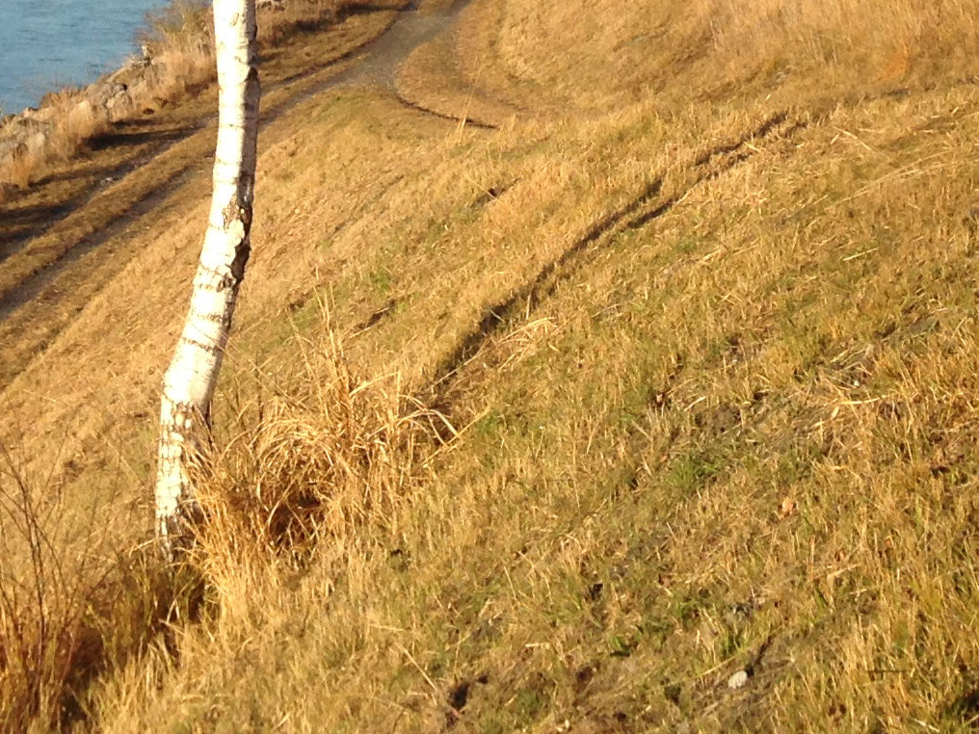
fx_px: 2998
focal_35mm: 106
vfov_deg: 13.1
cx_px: 335
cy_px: -426
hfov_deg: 18.5
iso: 50
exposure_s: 1/968
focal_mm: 4.12
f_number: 2.4
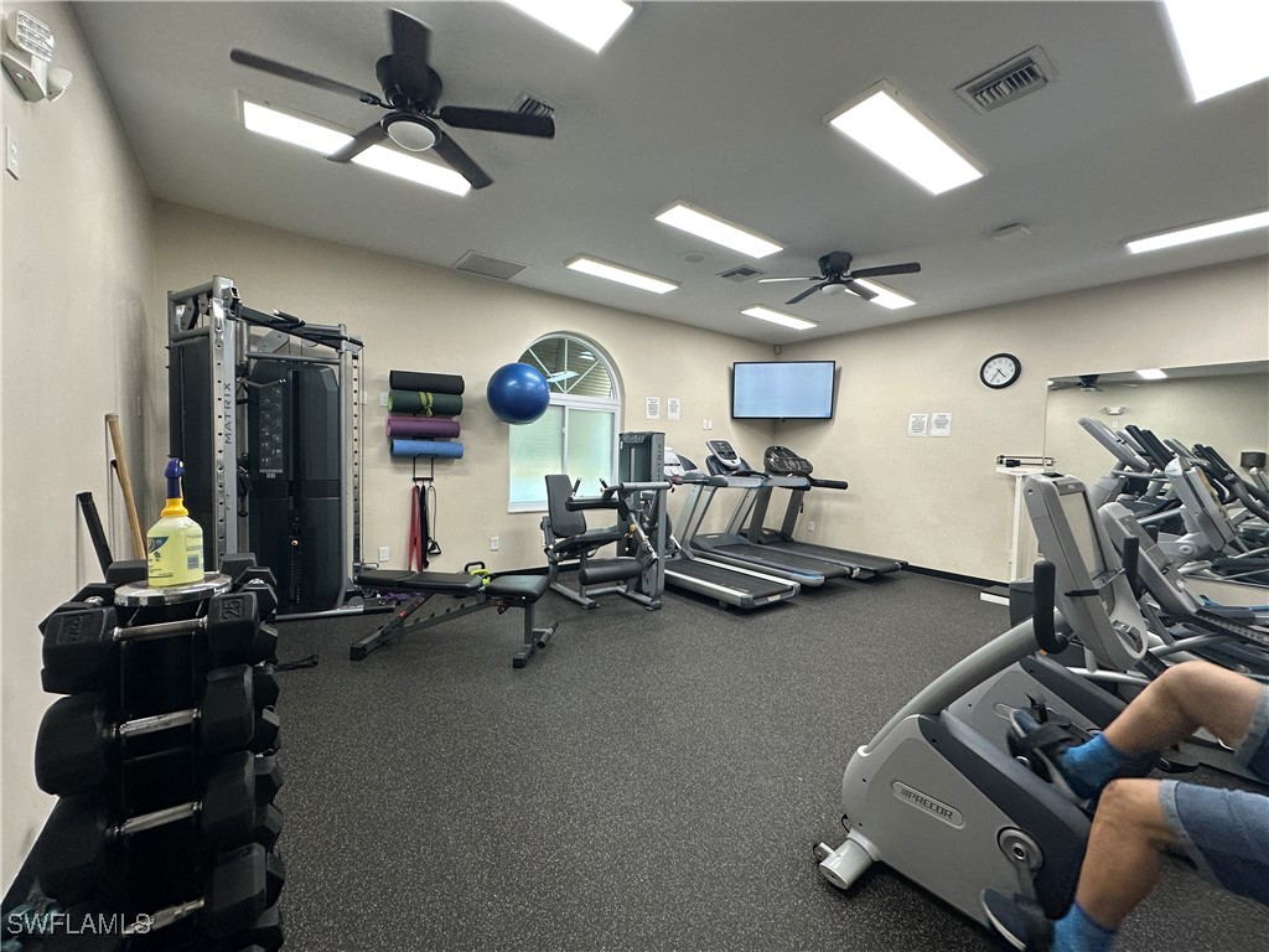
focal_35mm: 14
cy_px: 476
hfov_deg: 102.1
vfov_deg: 85.7
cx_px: 634
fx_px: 513
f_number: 2.2
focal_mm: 2.22
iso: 160
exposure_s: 1/120
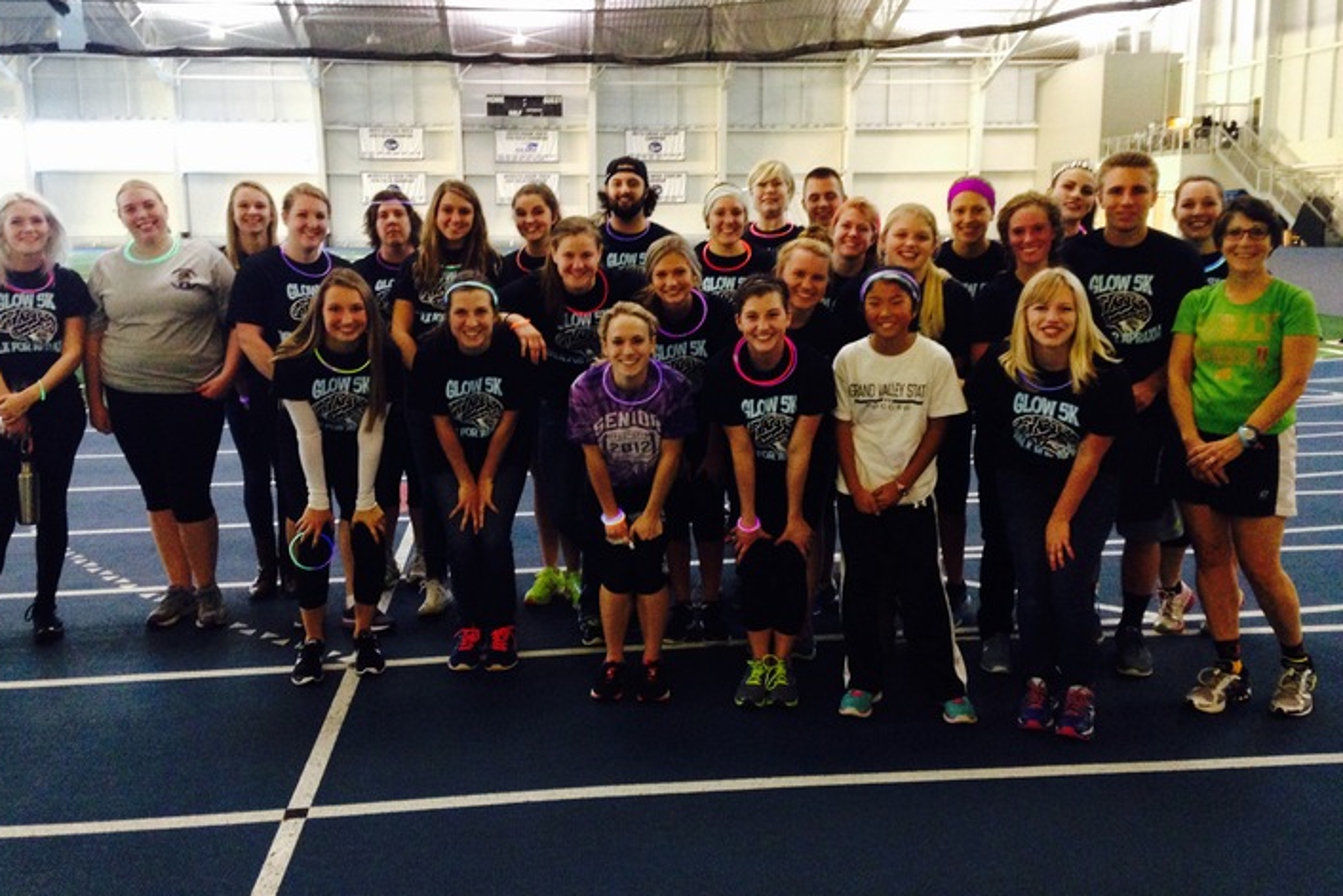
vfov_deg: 37.8
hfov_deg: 54.4
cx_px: 660
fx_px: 1306
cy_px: 388
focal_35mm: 35
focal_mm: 4.12
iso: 400
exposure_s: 1/17
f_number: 2.4
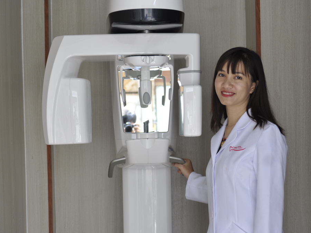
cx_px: 174
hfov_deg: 23.8
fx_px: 737
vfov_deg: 18.0
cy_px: 117
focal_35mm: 82
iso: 400
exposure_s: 1/80
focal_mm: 50
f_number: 4.5
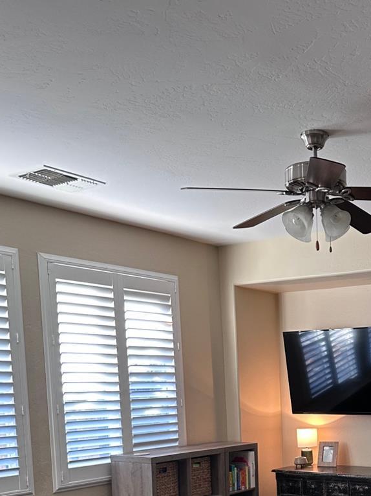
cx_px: 348
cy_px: 455
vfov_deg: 37.5
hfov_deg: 29.3
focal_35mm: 47
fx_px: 672
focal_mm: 6.86
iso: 160
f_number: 1.78
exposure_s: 1/60
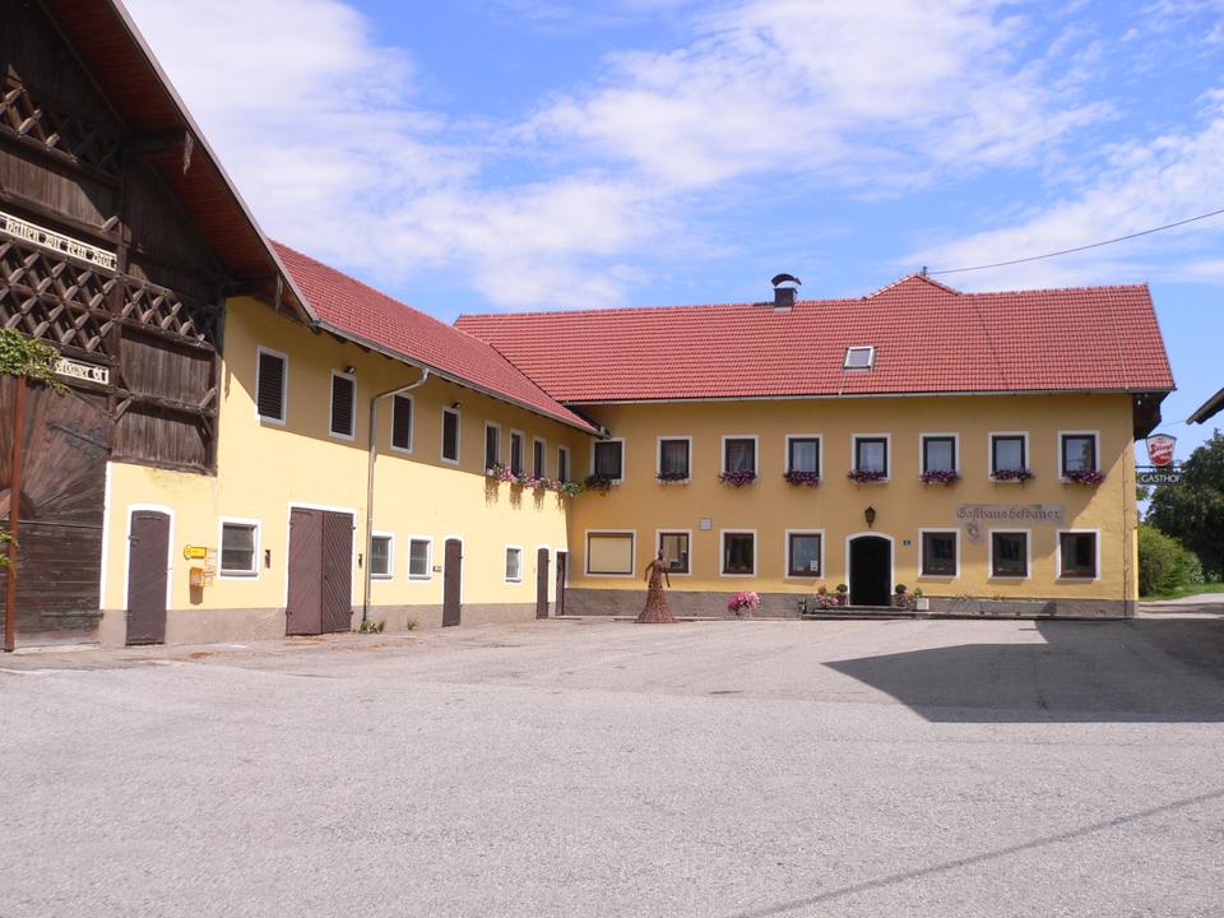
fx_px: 1238
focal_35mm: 35
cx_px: 612
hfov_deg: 52.6
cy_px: 459
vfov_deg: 40.7
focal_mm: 5.8
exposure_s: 1/320
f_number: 5.6
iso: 80
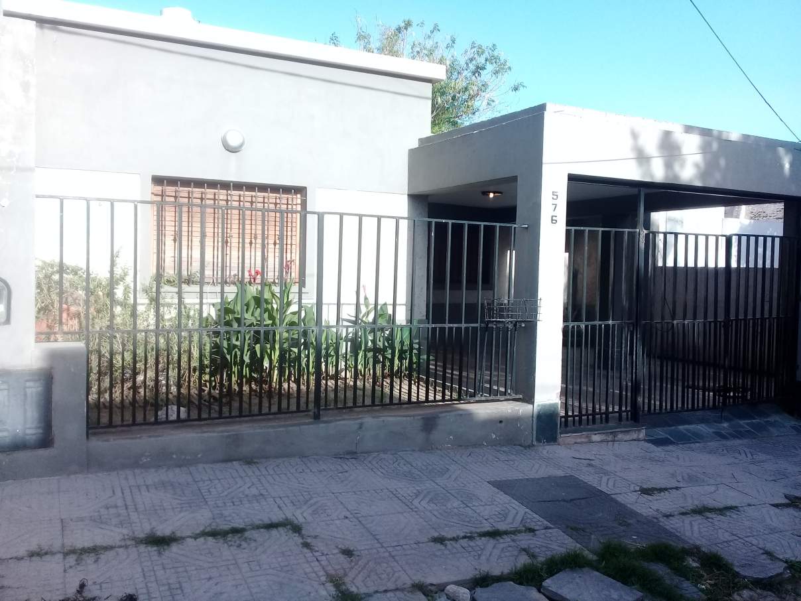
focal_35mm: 31
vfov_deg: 45.4
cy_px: 300
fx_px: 717
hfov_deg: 58.4
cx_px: 400
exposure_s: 1/534
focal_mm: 3.3
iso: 64
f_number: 2.2
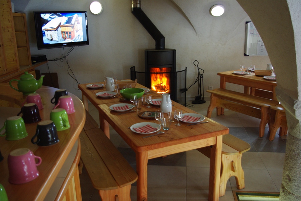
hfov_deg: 60.3
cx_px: 150
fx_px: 259
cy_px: 100
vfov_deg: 42.3
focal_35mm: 31
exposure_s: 1/45
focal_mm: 21
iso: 400
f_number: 4
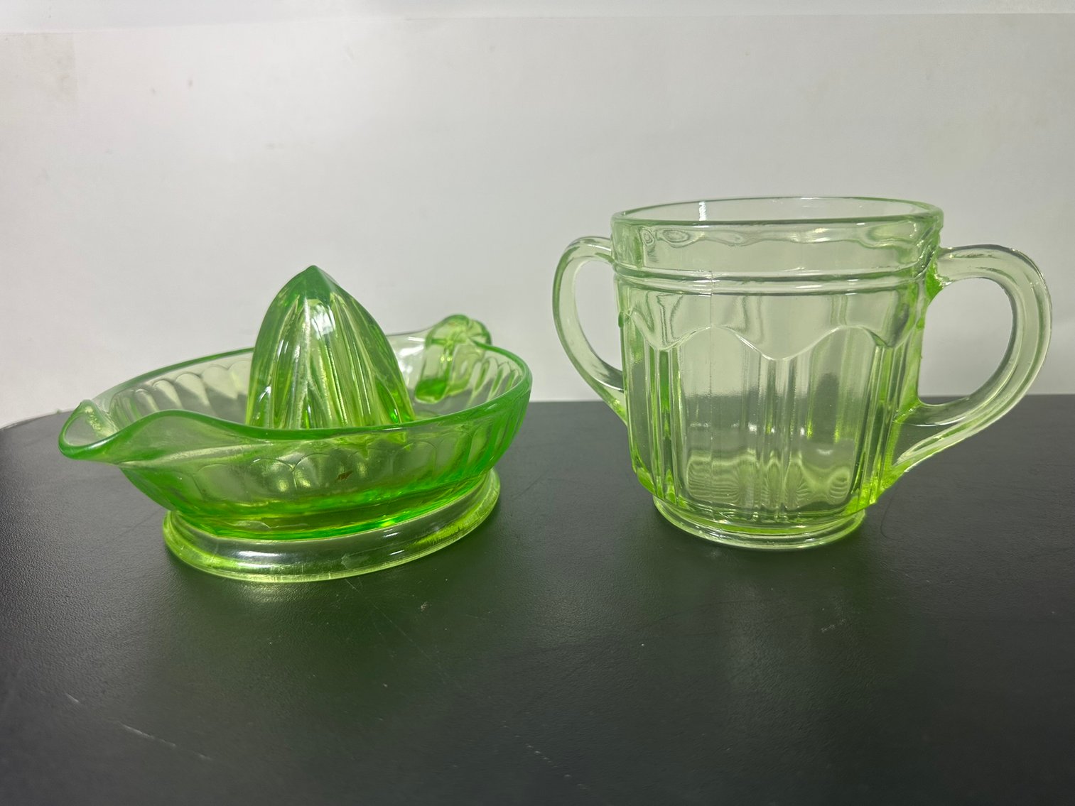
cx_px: 538
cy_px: 403
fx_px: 745
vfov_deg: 56.8
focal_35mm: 24
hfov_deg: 71.6
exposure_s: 1/120
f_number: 1.78
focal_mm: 6.86
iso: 64
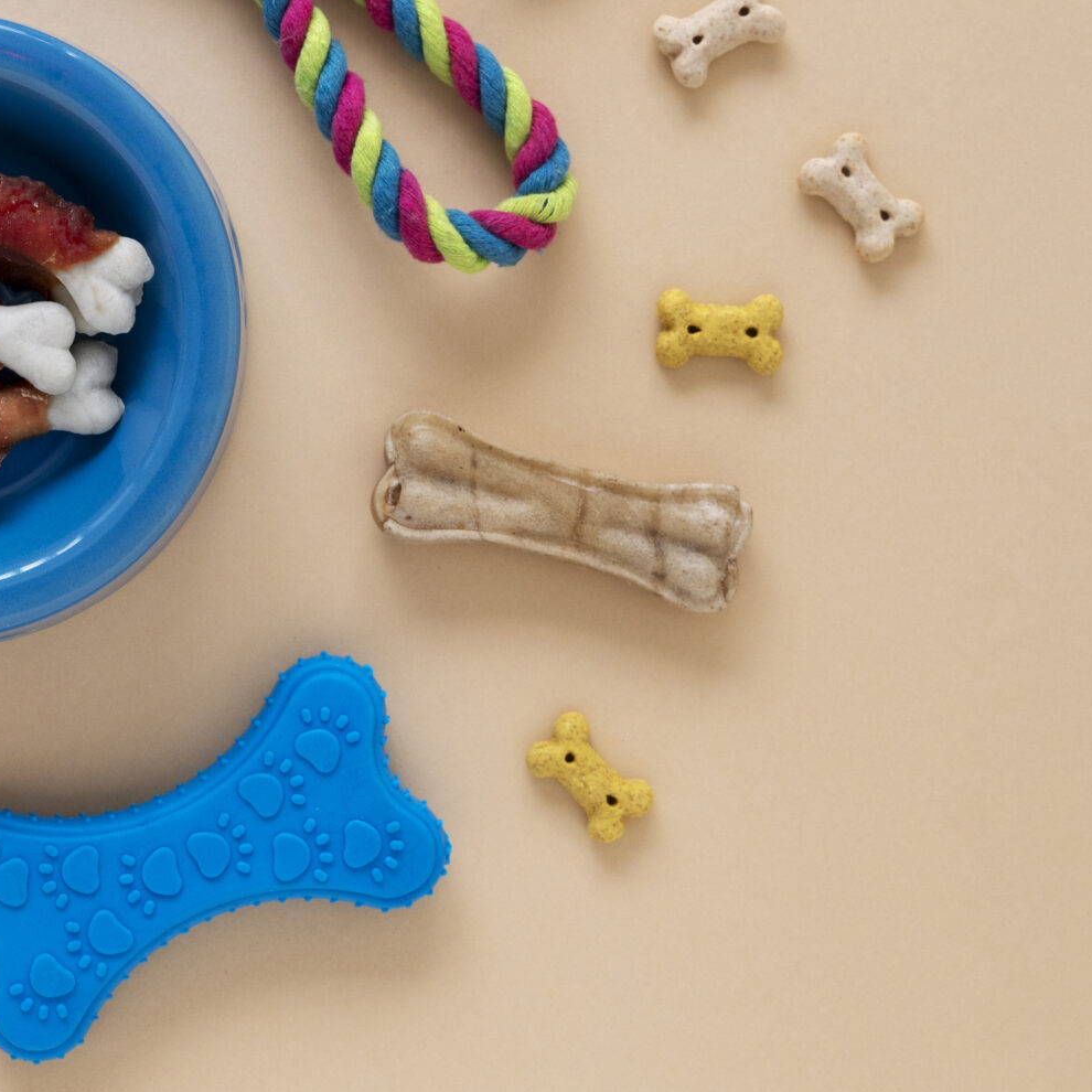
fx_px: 3605
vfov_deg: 17.1
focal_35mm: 101
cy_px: 224
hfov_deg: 16.7
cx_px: -85
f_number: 5
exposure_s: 1/125
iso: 800
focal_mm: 46
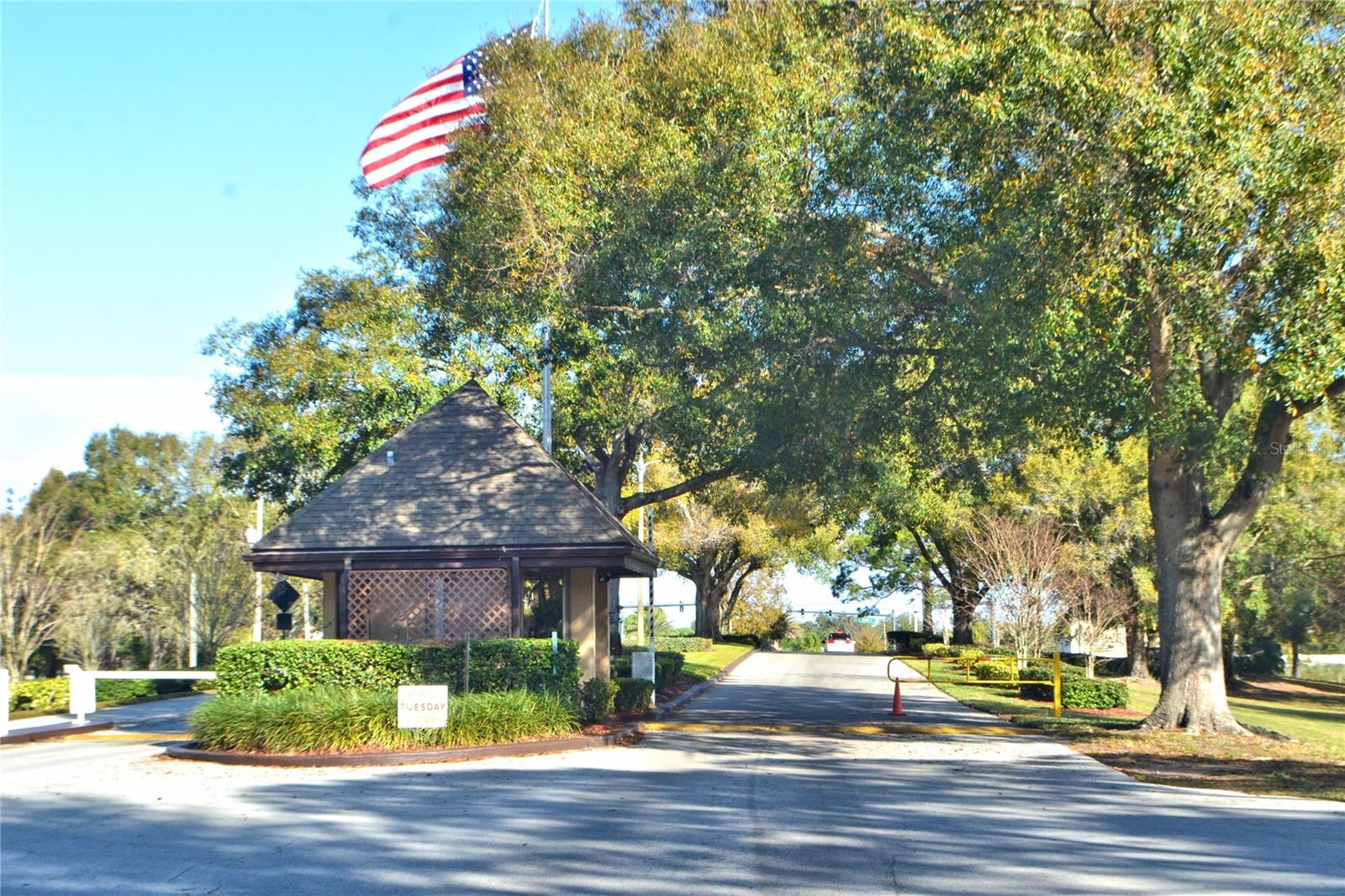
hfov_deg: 33.4
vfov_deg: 22.6
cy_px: 448
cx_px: 672
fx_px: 2241
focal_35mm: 60
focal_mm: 40
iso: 800
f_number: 10
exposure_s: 1/250
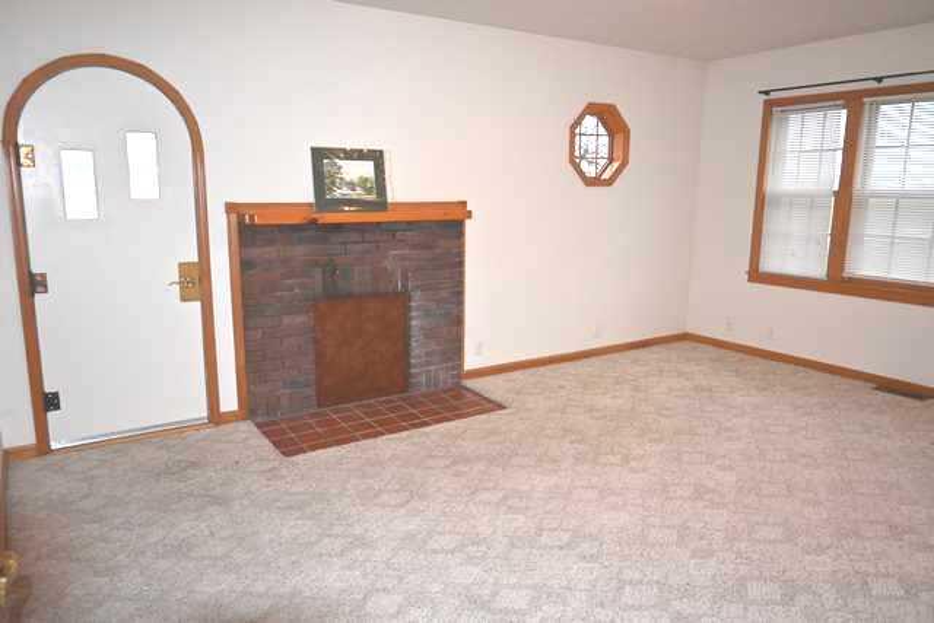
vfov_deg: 49.2
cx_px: 467
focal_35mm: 26
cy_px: 312
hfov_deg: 68.9
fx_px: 681
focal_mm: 17.5
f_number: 3.5
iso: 400
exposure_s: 1/80
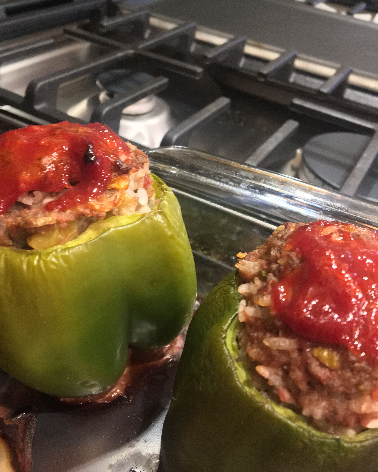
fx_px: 476
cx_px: 176
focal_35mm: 34
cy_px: 238
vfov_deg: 52.8
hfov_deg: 43.3
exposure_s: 1/15
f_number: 2.2
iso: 200
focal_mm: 4.15
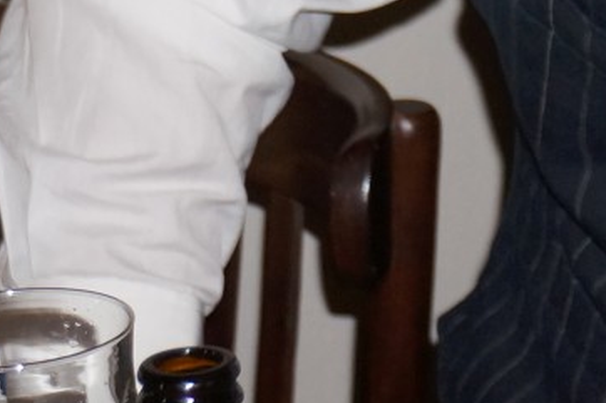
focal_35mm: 222
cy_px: -398
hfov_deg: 8.9
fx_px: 3739
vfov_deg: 6.0
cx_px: 1099
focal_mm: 33
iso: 800
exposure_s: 1/60
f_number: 5
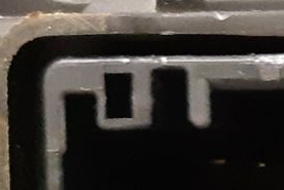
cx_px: 1019
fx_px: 1579
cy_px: 165
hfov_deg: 7.9
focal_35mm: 200
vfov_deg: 6.9
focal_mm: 3.93
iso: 320
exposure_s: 1/25
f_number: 1.7
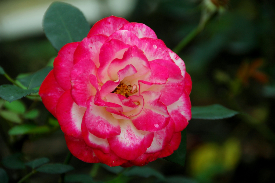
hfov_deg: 6.9
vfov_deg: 4.6
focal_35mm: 300
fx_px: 2290
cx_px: 138
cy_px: 92
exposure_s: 1/125
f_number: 5.6
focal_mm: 200
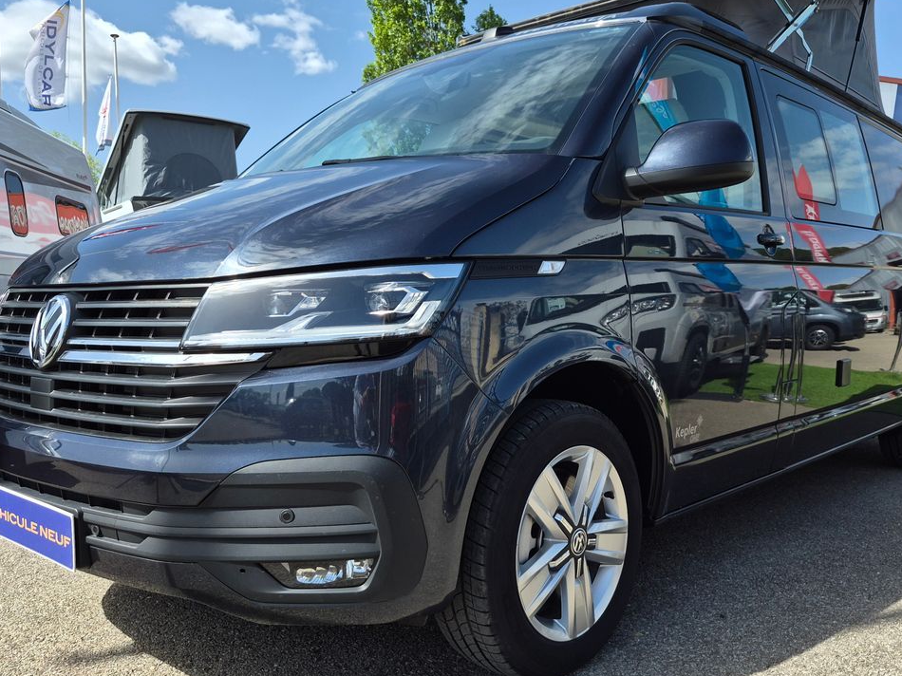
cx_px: 517
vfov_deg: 45.4
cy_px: 323
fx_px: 808
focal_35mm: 31
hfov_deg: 58.1
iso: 80
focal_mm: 5.4
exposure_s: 1/3064
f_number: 1.8
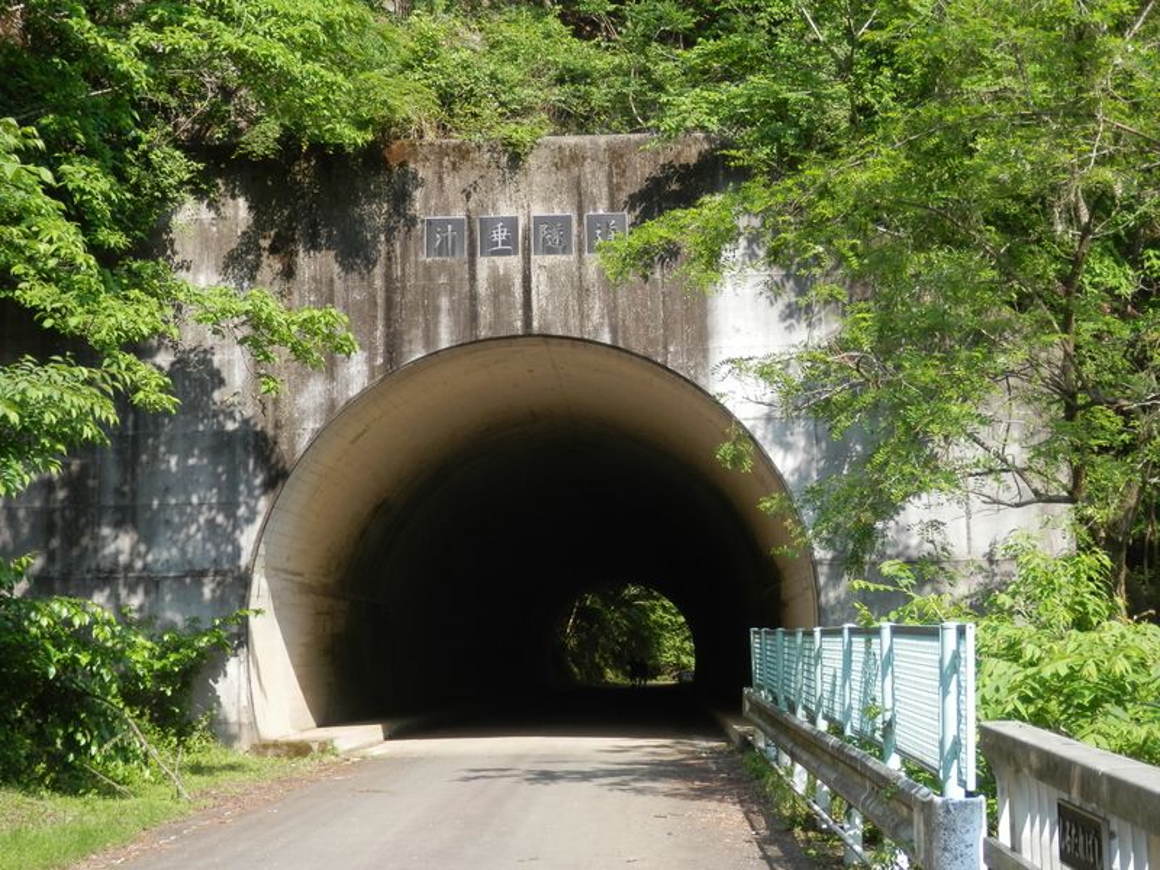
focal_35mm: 54
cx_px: 580
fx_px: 1810
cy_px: 435
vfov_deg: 27.0
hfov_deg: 35.5
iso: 80
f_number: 4.1
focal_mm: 9.8
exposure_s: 1/200
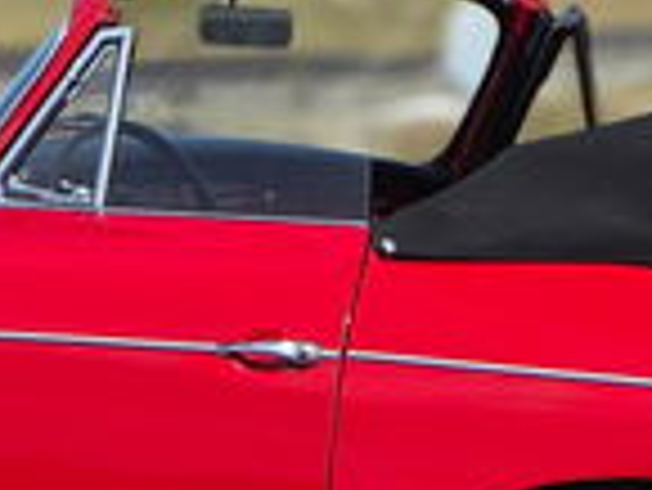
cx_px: 540
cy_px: 180
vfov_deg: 2.4
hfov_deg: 3.3
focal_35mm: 609
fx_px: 11480
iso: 64
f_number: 3.4
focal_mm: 18.6
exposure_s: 1/1704
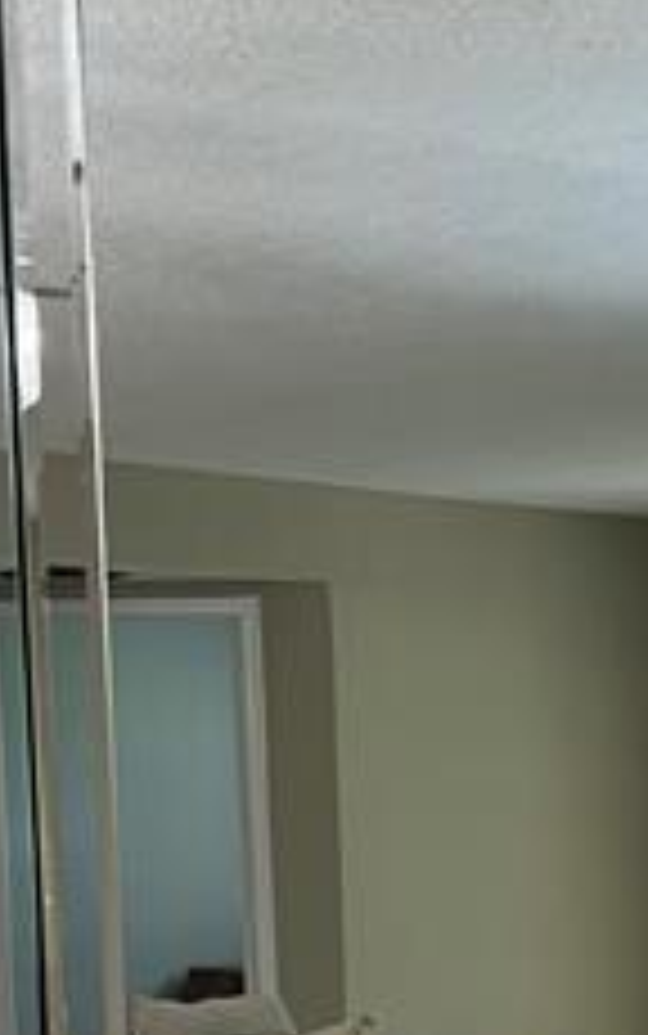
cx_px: 477
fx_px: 2596
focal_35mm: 92
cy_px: 958
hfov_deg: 14.2
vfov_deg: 22.0
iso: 100
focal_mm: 5.7
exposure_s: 1/60
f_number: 1.5
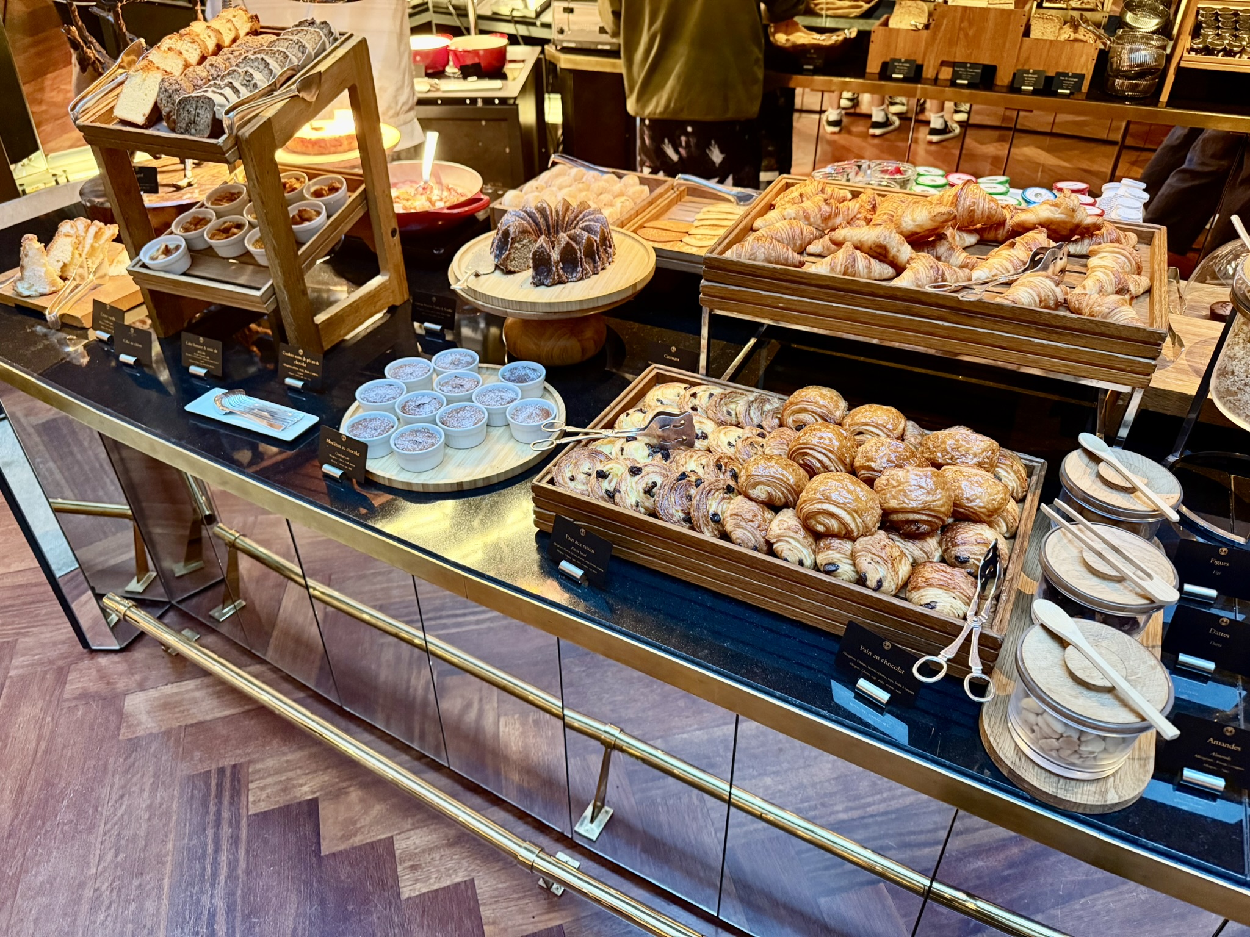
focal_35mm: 24
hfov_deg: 71.6
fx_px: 867
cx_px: 625
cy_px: 468
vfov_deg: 56.8
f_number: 1.78
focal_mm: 6.76
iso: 640
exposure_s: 1/50
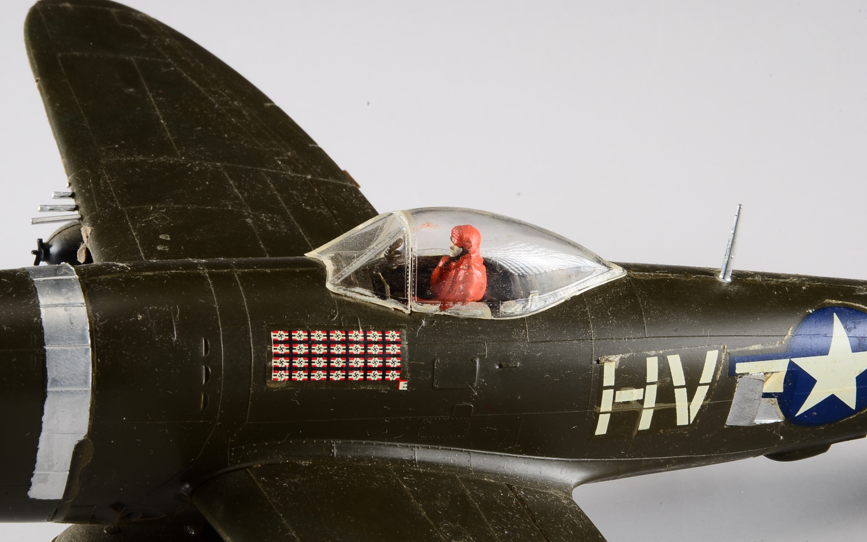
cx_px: 433
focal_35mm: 161
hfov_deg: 13.0
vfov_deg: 8.2
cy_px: 287
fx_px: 3793
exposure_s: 1/100
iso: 100
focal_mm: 105
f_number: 25
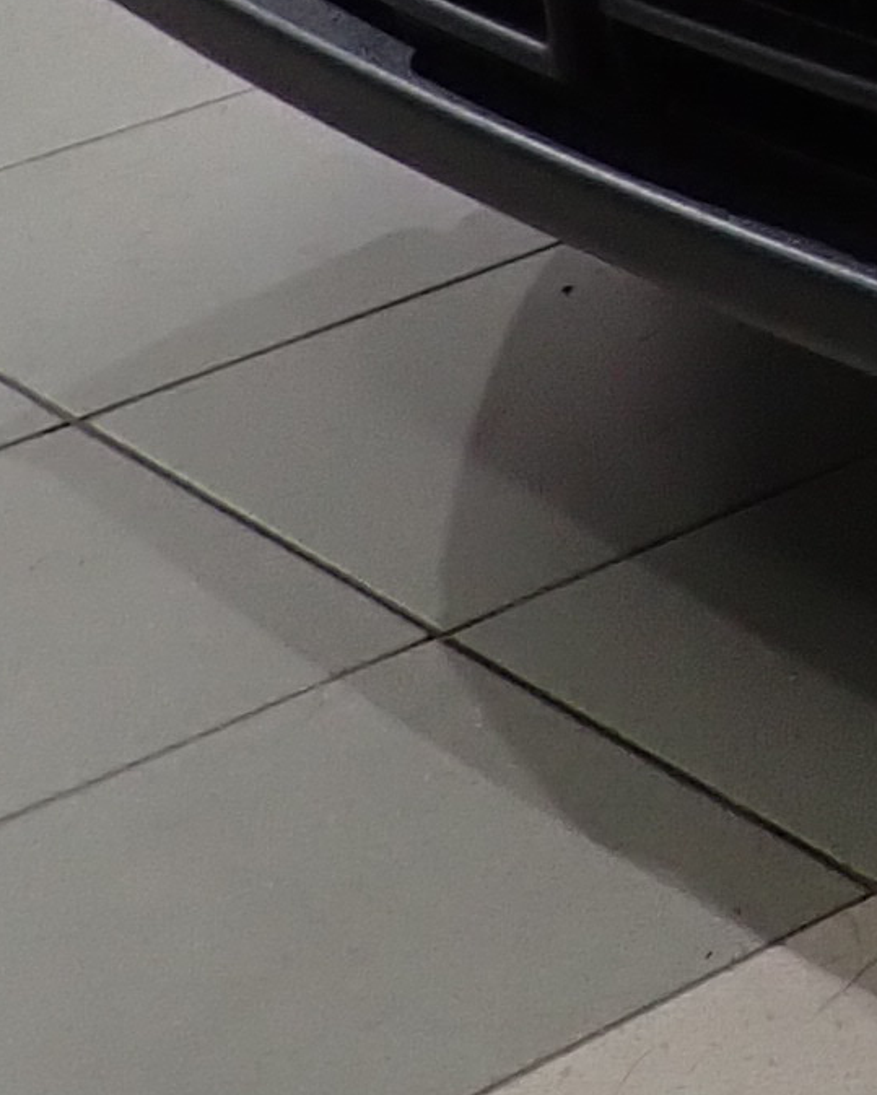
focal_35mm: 145
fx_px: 4701
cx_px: 2506
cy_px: -992
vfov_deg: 12.0
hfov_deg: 8.9
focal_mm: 4.5
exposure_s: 1/60
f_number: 2
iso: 125
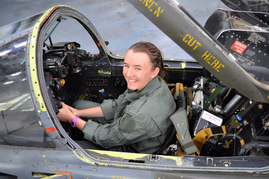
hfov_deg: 46.4
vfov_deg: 31.8
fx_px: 314
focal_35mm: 42
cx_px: 134
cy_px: 90
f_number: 4.2
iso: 1100
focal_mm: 28
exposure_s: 1/60
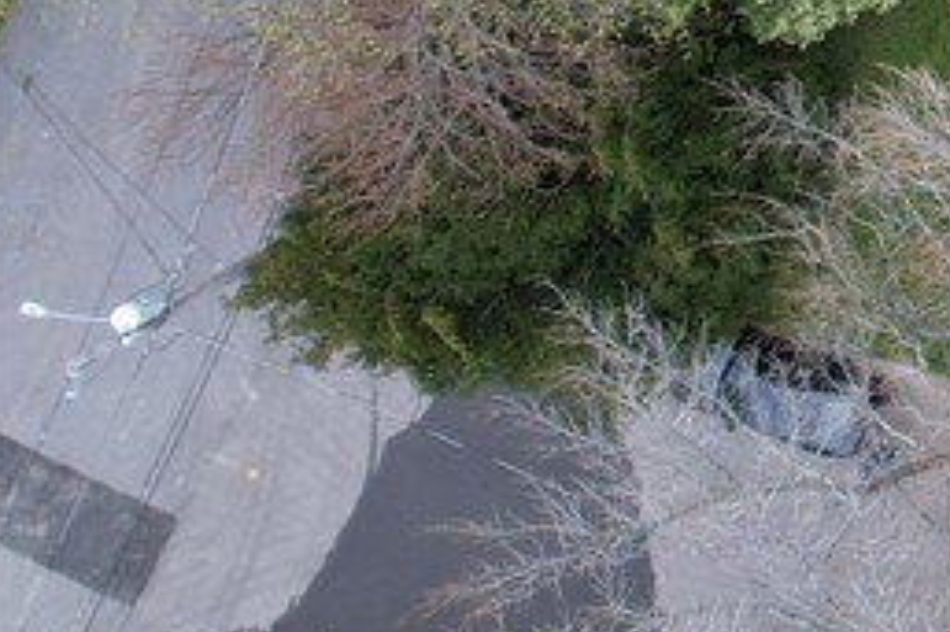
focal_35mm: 93
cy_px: -643
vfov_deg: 12.8
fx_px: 2453
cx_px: 1992
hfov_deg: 16.1
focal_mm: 8.38
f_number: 2.8
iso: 100
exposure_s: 1/100
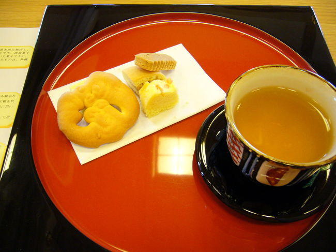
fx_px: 340
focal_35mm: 35
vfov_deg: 40.7
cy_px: 126
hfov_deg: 52.6
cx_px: 168
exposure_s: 1/8
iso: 200
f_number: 2.8
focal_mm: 5.8
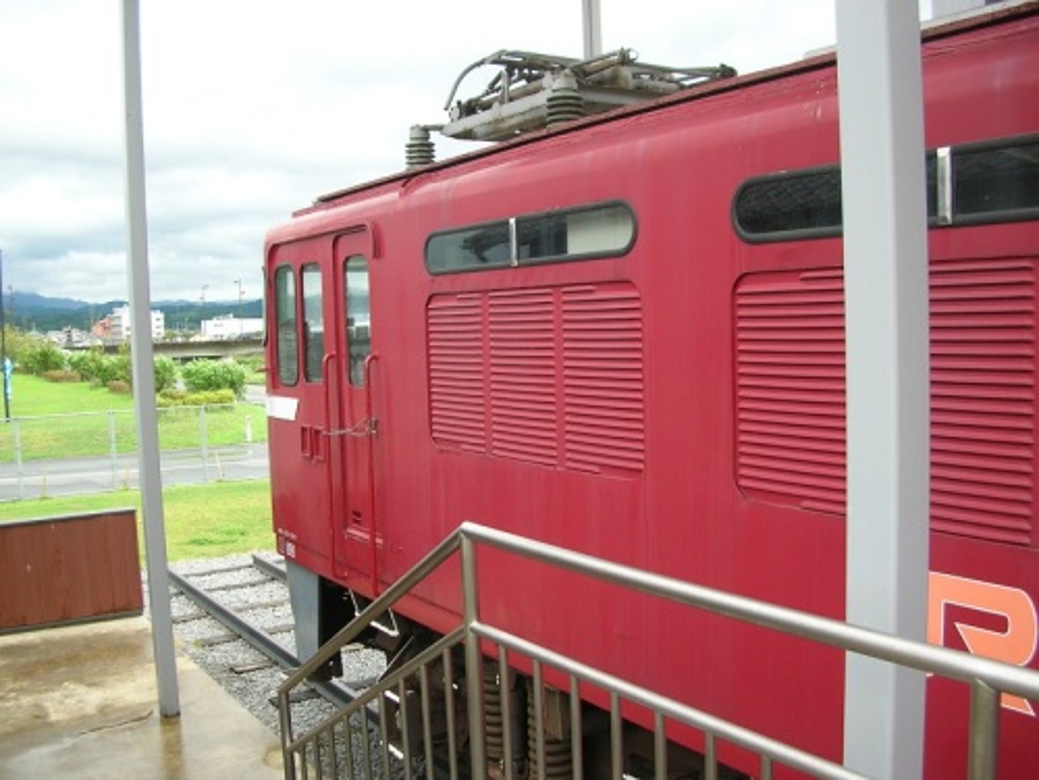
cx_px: 520
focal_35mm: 35
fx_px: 1051
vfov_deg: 40.7
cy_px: 390
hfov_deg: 52.6
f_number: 2.8
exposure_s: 1/98.8
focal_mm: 5.8
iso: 50
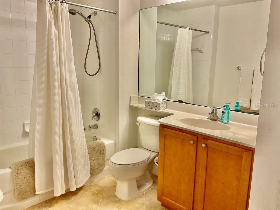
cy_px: 105
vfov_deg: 48.2
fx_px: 235
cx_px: 140
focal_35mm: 29
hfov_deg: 61.7
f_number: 1.8
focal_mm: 3
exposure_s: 1/60
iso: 40
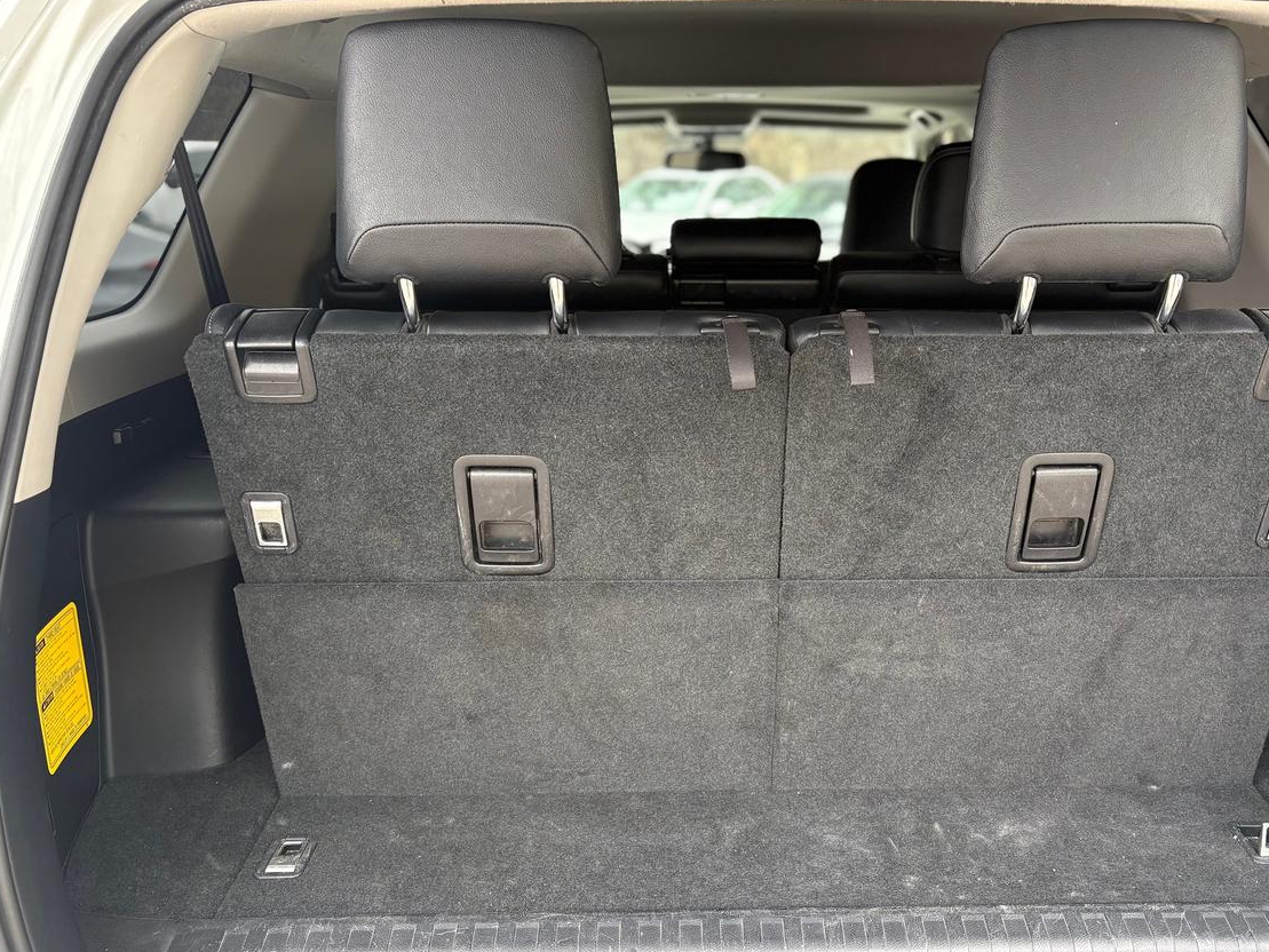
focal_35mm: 30
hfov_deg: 59.8
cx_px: 703
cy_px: 538
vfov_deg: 46.7
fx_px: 1100
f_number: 1.6
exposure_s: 1/170
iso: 125
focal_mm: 5.96
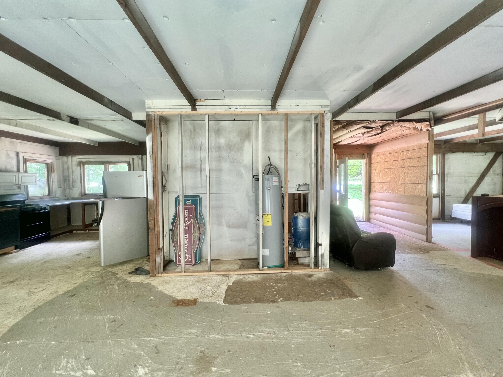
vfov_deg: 89.9
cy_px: 188
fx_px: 189
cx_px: 252
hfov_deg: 106.2
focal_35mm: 13
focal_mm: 1.57
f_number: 1.8
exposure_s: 1/78
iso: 250
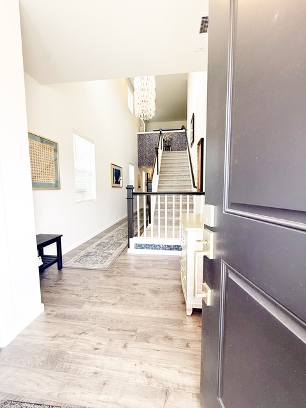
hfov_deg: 85.7
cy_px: 204
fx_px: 165
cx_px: 153
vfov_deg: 102.1
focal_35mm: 14
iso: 160
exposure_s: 1/120
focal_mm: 2.22
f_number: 2.2
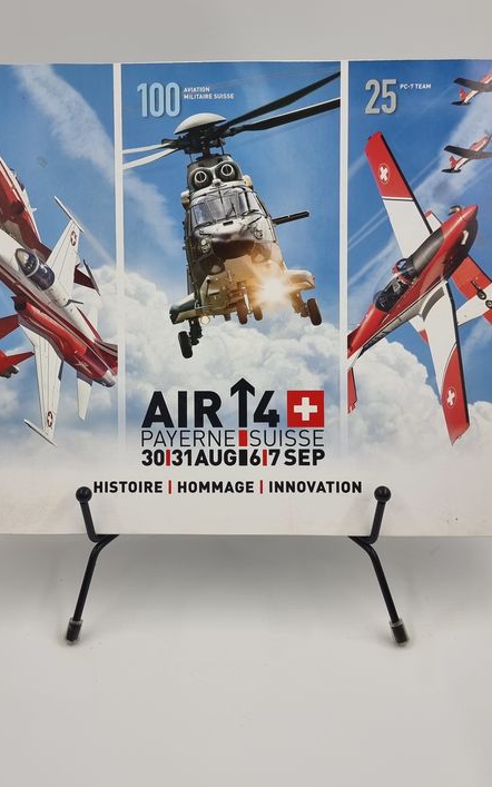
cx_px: 225
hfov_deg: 35.3
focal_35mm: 36
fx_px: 772
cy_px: 377
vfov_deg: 54.0
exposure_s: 1/120
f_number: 1.8
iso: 50
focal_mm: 6.7
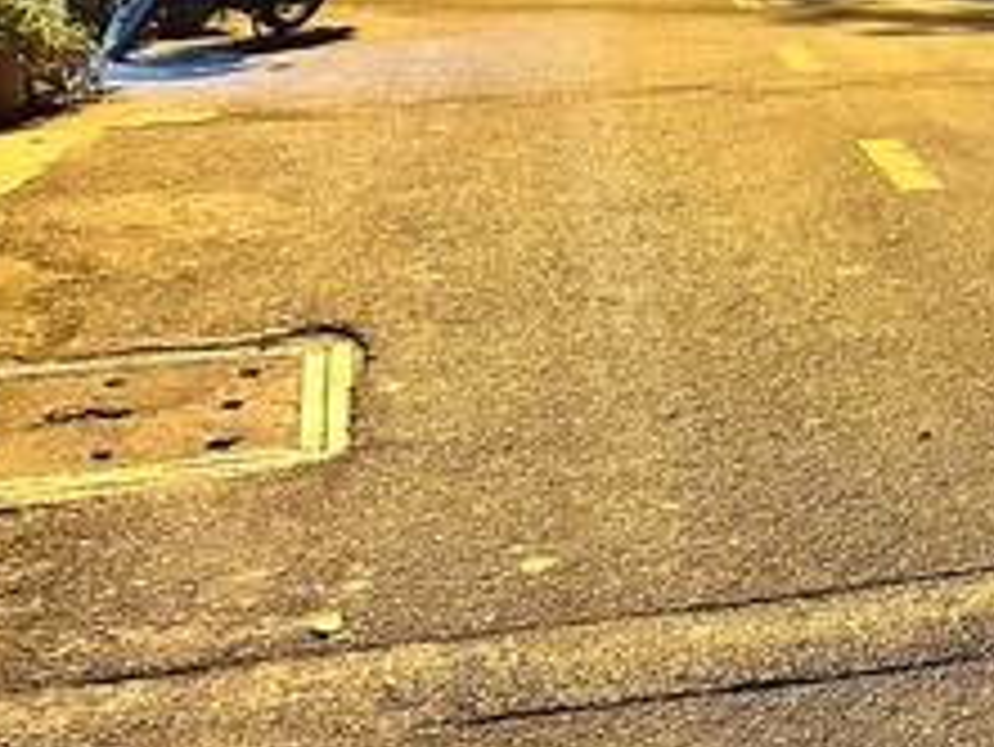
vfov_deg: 18.9
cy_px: 25
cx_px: 1156
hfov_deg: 23.7
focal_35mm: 76
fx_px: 2184
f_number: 1.78
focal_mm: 6.86
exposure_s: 1/33
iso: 1000
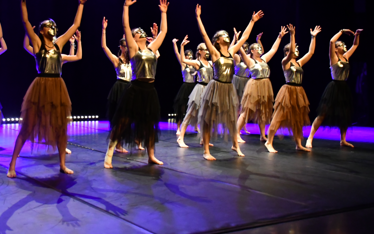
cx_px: 160
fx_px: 520
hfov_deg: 39.5
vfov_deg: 25.3
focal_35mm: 51
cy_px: 85
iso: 6400
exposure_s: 1/80
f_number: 4.5
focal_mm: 26
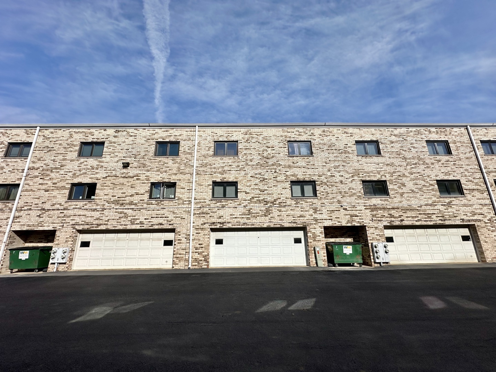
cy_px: 186
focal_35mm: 14
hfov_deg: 102.1
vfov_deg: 85.7
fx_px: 201
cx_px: 248
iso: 50
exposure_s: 1/5051
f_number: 2.2
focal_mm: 2.22
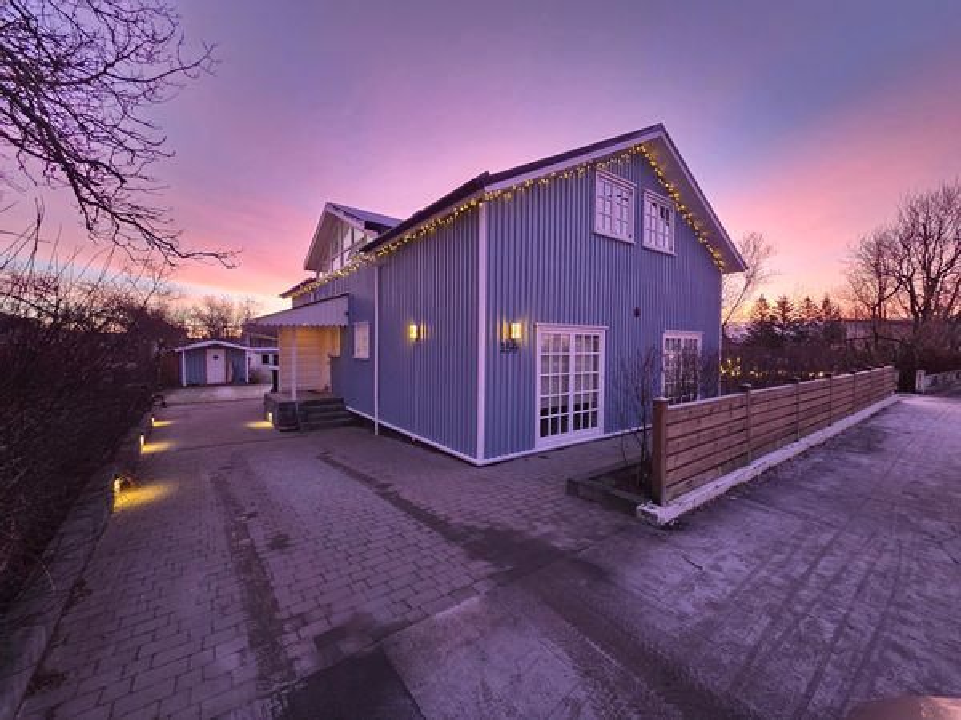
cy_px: 360
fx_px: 361
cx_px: 480
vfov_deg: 89.9
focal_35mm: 13
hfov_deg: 106.2
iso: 400
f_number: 1.9
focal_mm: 2.2
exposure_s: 1/50
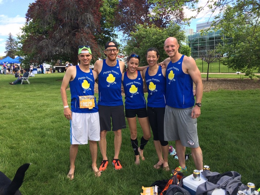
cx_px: 130
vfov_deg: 48.2
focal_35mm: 29
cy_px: 98
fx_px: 218
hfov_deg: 61.7
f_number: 2.2
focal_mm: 4.15
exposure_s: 1/376
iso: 32
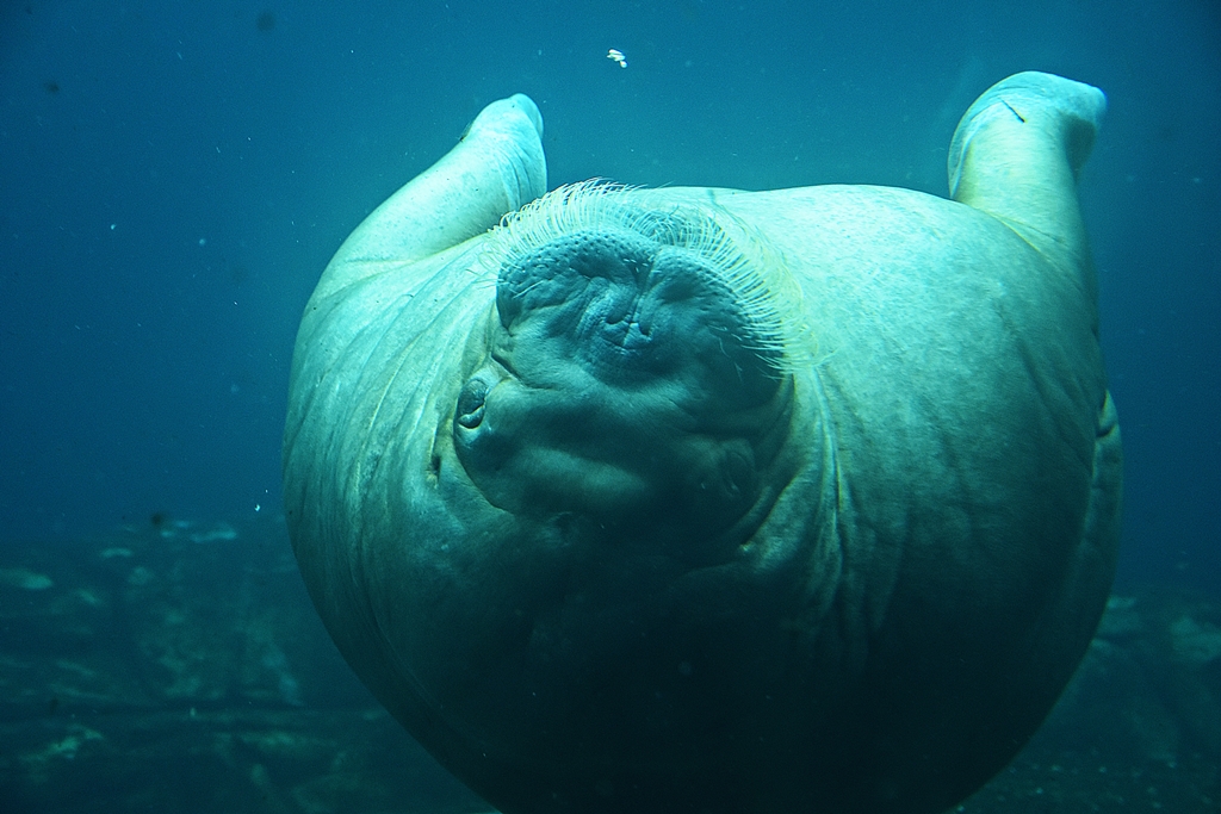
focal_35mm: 78
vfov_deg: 17.5
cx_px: 610
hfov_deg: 26.0
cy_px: 407
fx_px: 2646
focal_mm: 52
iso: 800
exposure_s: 1/60
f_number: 4.8
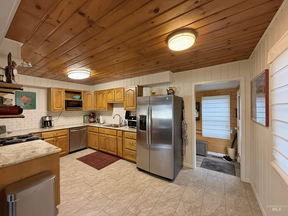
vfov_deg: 85.7
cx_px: 144
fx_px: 116
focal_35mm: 14
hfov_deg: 102.1
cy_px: 108
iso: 400
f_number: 2.2
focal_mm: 2.22
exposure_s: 1/120
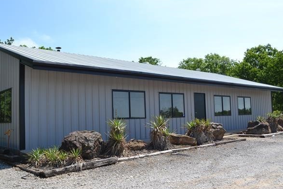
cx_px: 147
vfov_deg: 36.9
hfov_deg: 53.1
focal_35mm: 36
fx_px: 283
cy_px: 96
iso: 100
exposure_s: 1/250
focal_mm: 22
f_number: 8
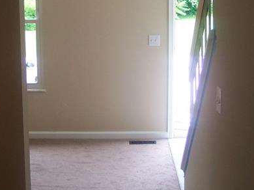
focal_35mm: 72
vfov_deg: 20.4
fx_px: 528
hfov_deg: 27.0
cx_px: 105
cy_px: 70
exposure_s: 1/60
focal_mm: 8
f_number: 2.8
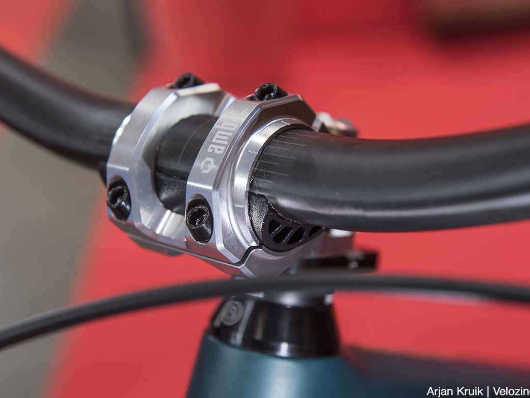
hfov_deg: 36.2
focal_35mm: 53
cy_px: 199
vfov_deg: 27.5
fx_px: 812
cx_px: 249
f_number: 4.5
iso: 1000
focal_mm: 48
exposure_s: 1/125
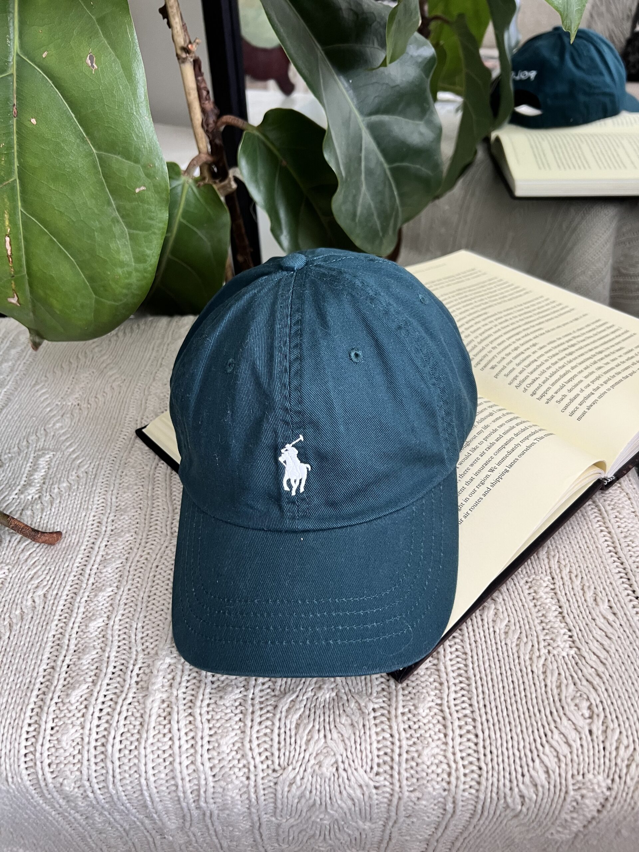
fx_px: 640
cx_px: 320
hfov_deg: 53.1
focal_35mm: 26
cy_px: 426
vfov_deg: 67.3
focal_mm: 5.7
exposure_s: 1/61
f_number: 1.5
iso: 125
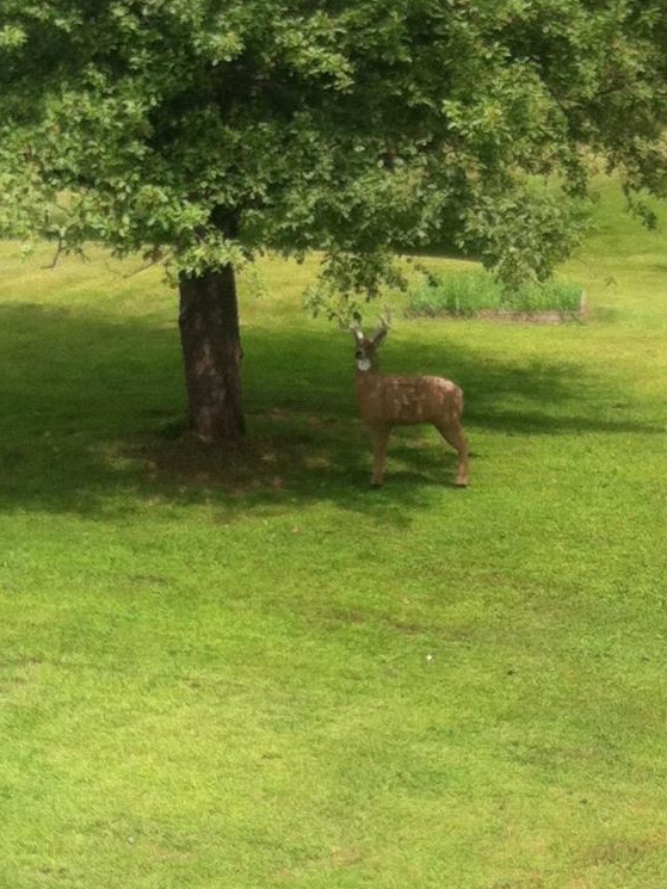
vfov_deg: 18.2
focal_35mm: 108
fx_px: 2774
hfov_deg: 13.5
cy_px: 569
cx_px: 650
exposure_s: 1/455
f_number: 2.8
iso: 80
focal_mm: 3.85
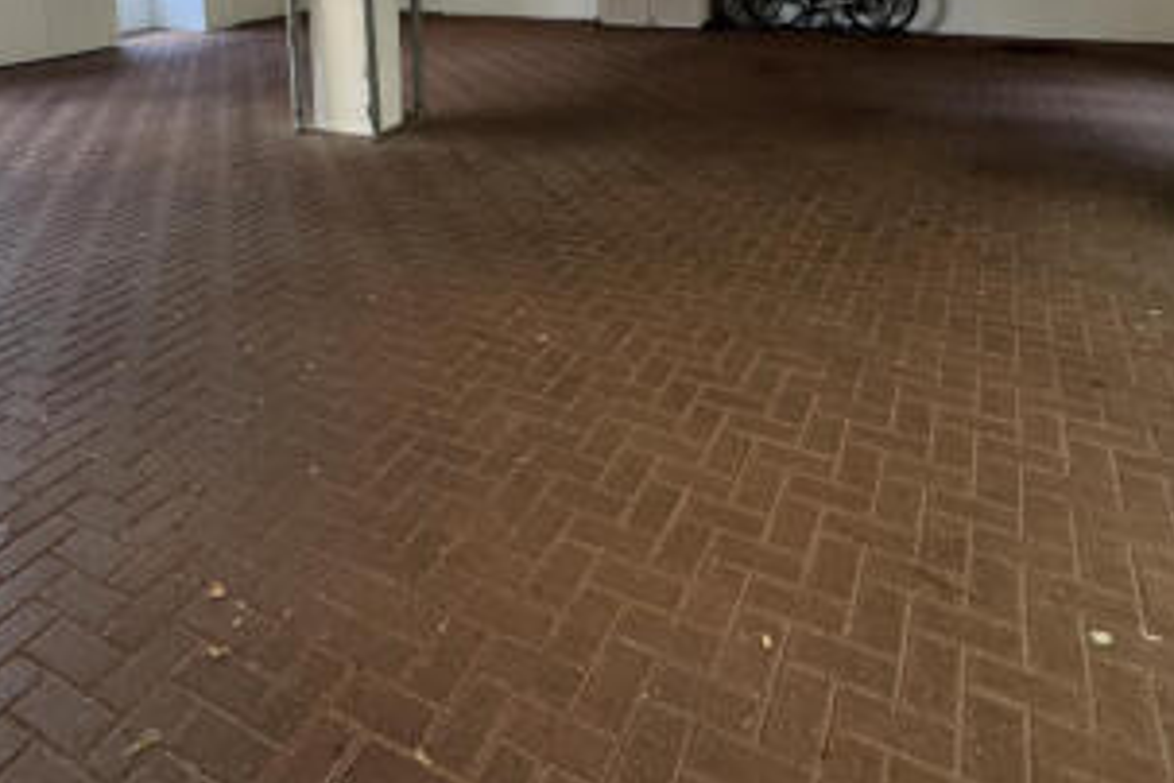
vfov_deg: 42.0
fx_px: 913
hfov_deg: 64.8
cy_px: 56
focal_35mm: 28
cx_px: 463
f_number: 2.2
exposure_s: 1/72
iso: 320
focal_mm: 2.22
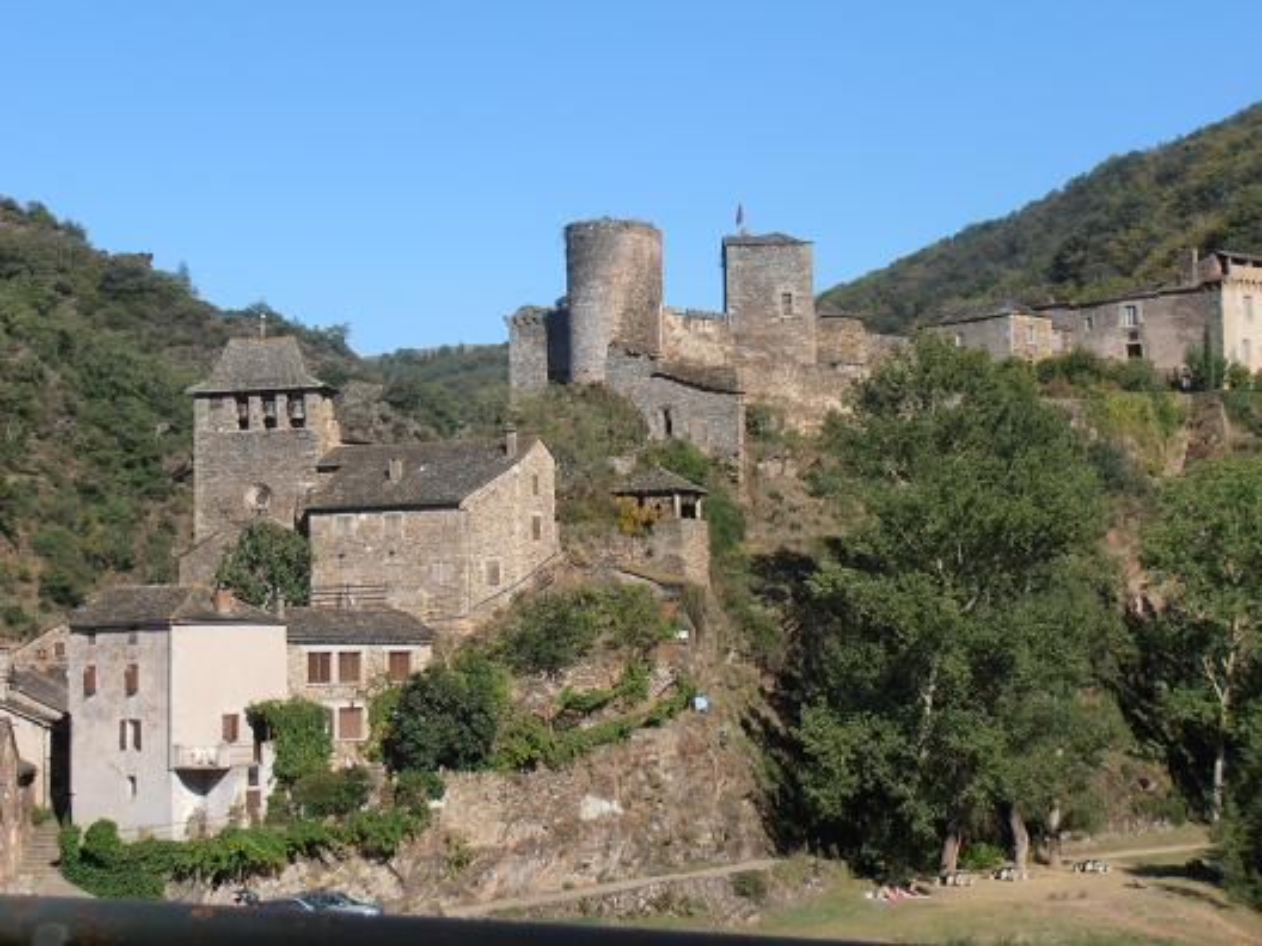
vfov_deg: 16.8
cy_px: 473
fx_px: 3208
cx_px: 631
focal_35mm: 88
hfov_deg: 22.3
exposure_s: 1/640
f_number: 5.1
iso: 80
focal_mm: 15.51
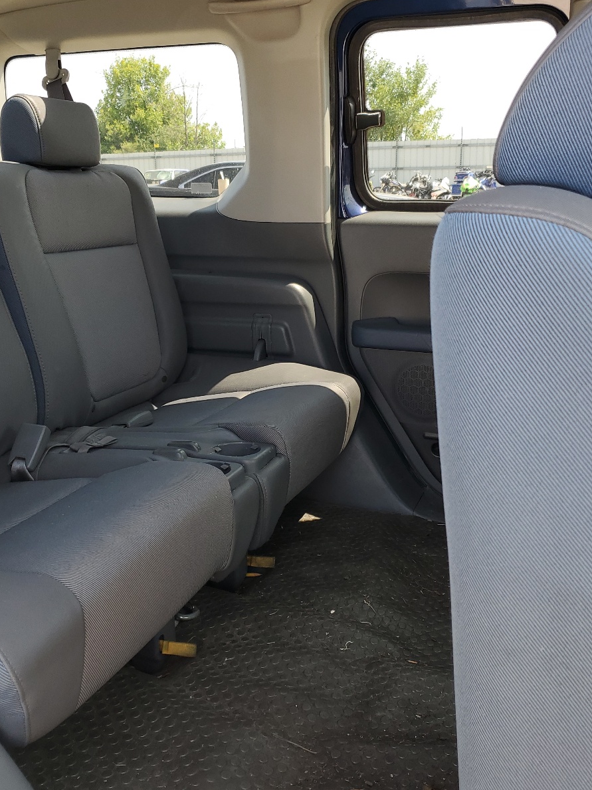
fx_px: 799
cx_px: 282
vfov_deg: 52.6
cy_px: 393
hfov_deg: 40.7
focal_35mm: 35
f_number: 1.5
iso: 50
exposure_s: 1/238
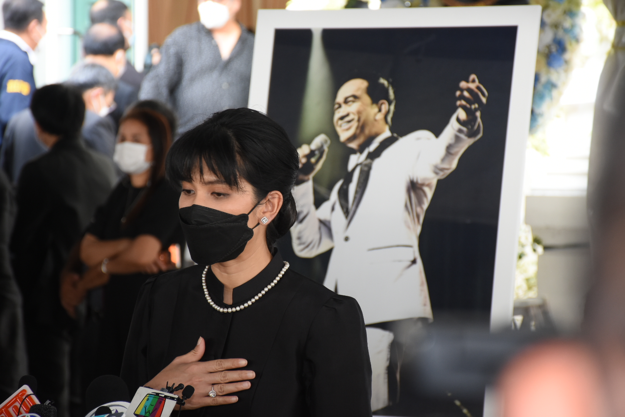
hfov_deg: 13.0
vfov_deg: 8.7
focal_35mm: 158
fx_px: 2734
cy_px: 208
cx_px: 312
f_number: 5.6
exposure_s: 1/125
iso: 800
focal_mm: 105
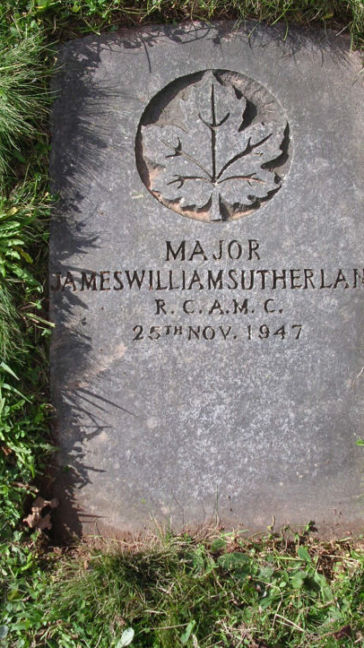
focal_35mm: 42
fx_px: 722
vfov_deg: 48.4
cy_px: 321
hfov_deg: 28.3
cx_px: 185
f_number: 5.6
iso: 100
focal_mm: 5.8
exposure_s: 1/150
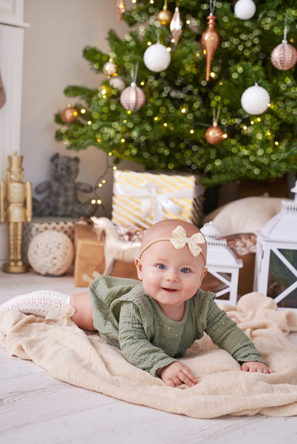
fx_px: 618
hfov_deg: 27.0
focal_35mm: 50
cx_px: 148
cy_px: 222
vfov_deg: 39.6
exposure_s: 1/160
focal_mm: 50
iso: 800
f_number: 3.5
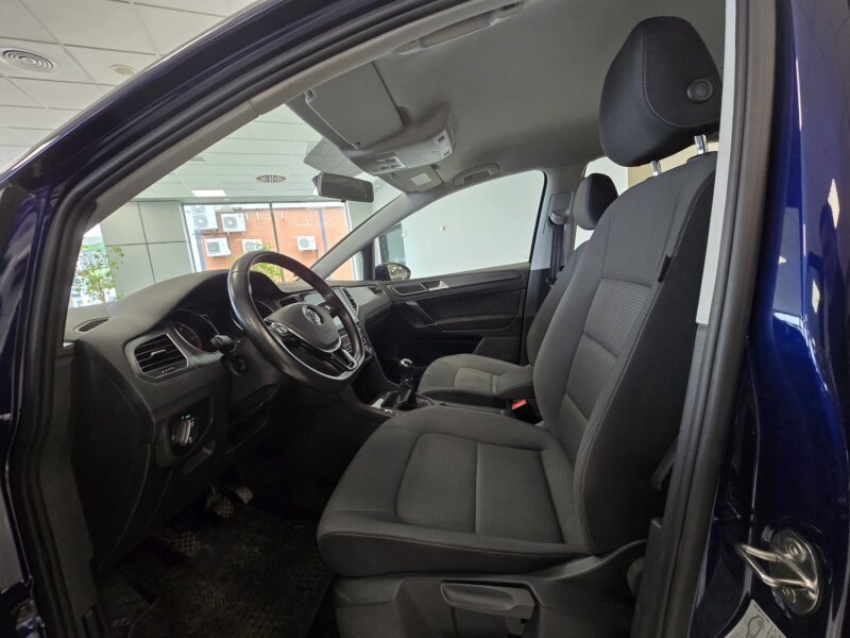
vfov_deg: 89.9
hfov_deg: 106.2
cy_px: 319
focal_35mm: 13
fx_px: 319
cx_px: 425
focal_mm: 2.2
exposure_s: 1/50
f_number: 2.2
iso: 320
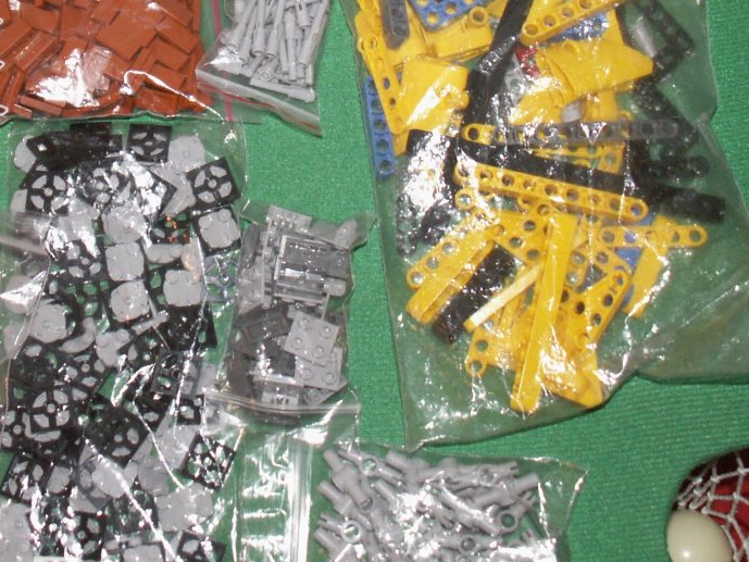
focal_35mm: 65
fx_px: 1407
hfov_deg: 29.5
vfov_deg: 22.1
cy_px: 55
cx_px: 215
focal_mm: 5.86
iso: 160
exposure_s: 1/50
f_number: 2.8
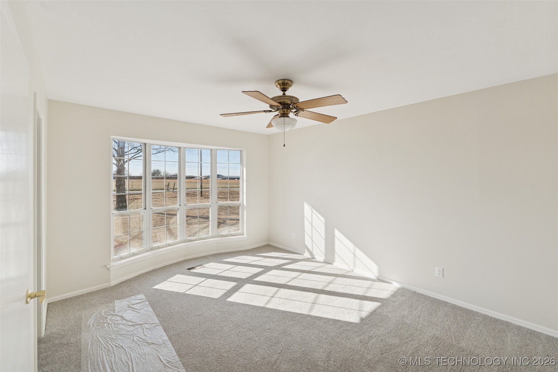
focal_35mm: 15
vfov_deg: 78.8
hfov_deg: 101.9
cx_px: 279
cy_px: 186
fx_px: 226
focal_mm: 14.6
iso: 400
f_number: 2.8
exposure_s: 1/8000
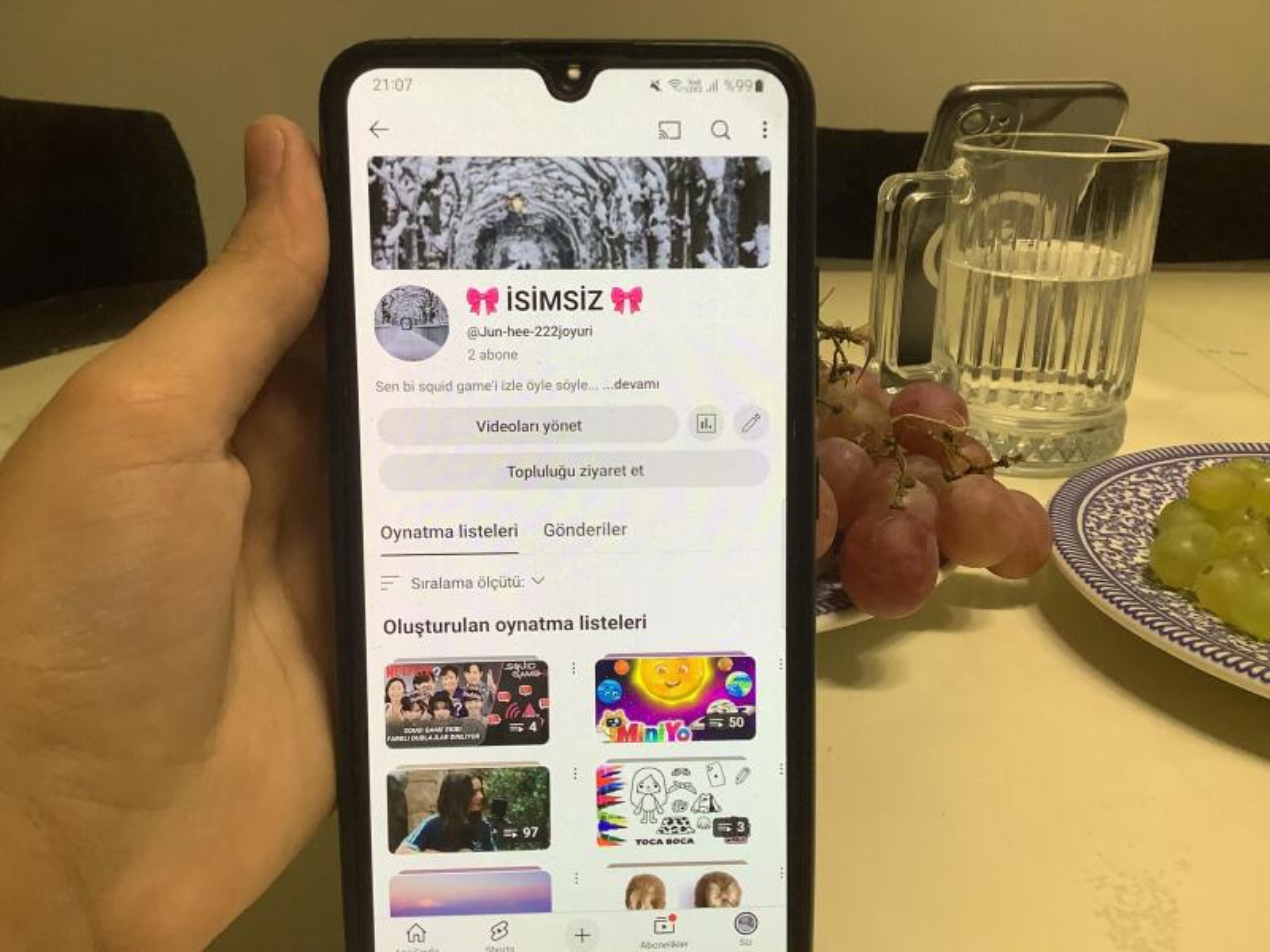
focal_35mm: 31
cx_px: 635
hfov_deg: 58.4
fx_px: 1137
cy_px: 476
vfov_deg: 45.4
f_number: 2.4
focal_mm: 3.3
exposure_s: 1/60
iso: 80
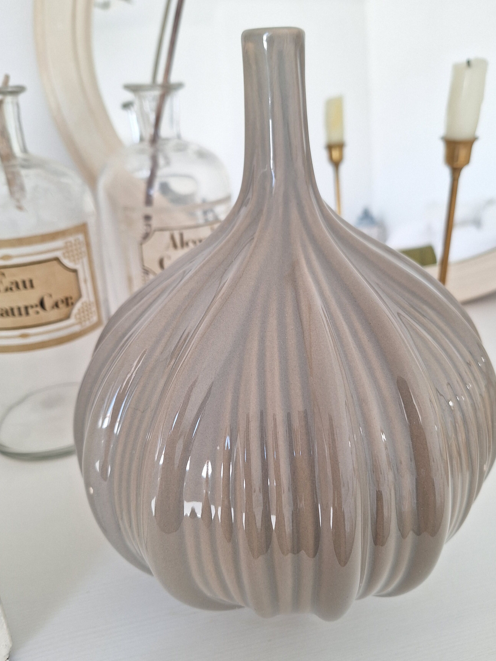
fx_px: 516
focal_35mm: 27
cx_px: 265
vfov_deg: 65.3
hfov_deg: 51.3
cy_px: 336
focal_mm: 5.54
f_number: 1.8
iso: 50
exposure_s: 1/100
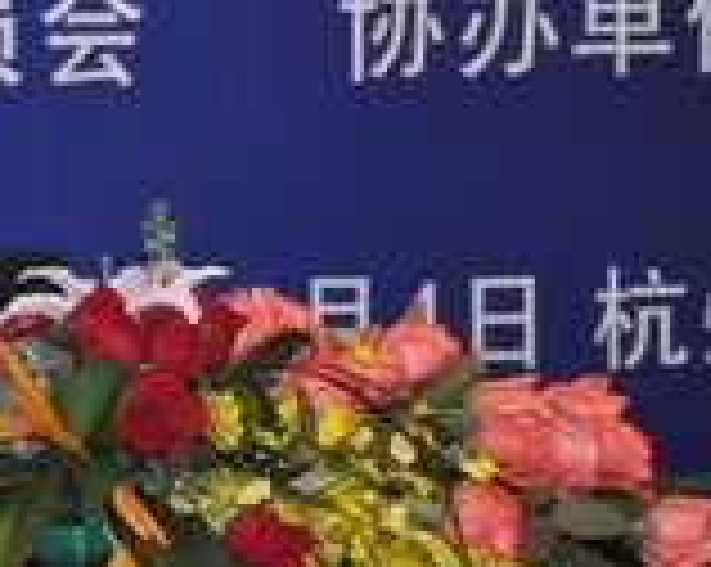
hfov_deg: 4.1
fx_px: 9846
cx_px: -392
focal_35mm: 468
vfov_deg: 3.3
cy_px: 171
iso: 800
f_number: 5.6
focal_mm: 105
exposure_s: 1/60
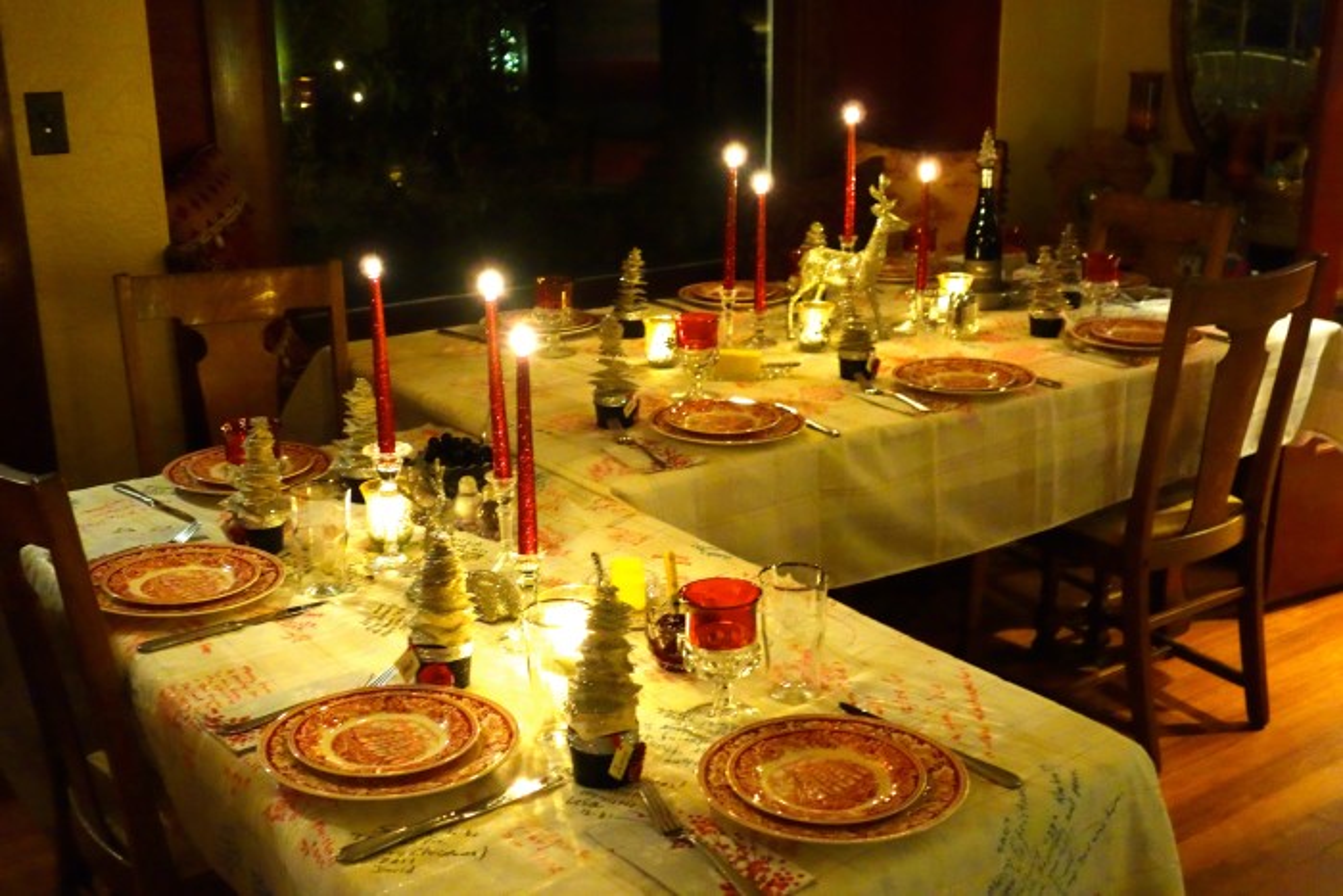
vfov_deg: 31.9
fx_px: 1567
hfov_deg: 46.4
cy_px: 448
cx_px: 672
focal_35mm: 42
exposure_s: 1/20
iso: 1600
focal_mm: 15.64
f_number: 3.2
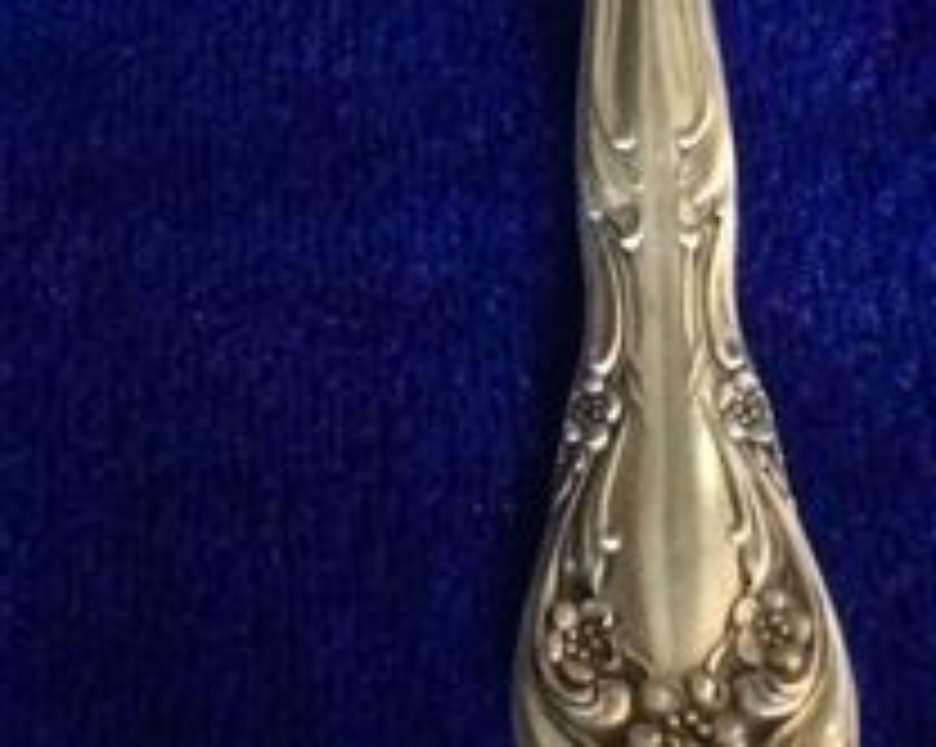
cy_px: -209
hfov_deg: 15.1
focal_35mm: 127
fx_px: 3515
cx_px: 652
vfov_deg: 11.8
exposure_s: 1/15
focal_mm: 4.12
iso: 400
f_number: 2.2
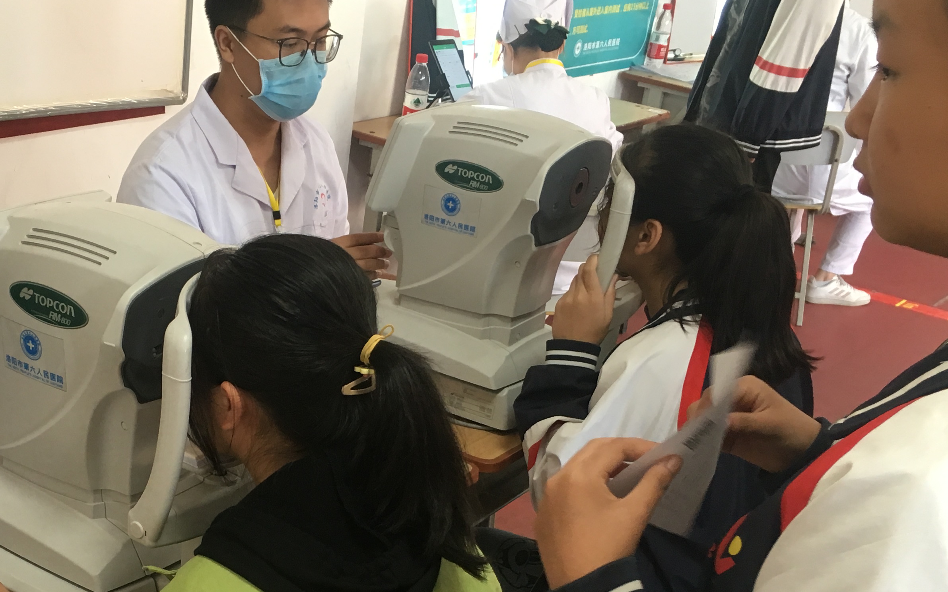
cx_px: 267
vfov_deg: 24.2
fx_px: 1343
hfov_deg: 38.1
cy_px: 528
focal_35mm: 52
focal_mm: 4.15
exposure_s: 1/33
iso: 100
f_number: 2.2
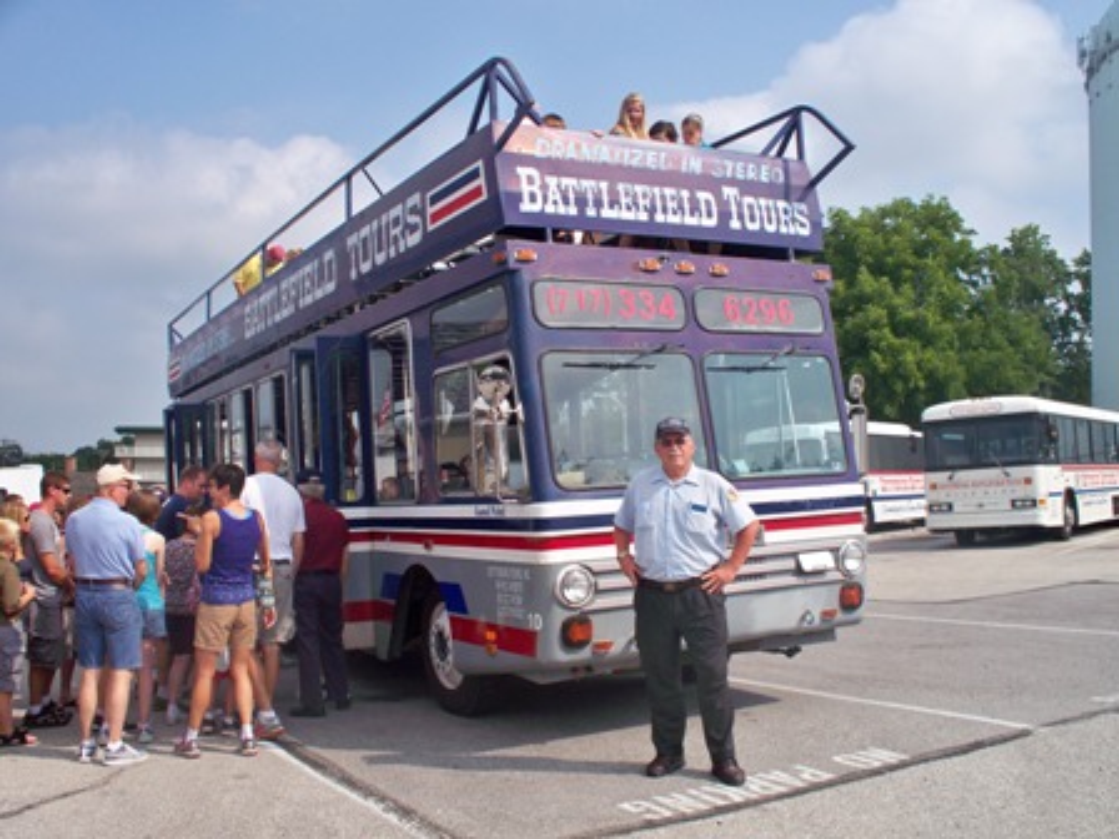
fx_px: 1131
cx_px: 560
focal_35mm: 35
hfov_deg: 52.6
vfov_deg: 40.7
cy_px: 420
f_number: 4.8
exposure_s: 1/800
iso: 125
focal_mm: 7.54
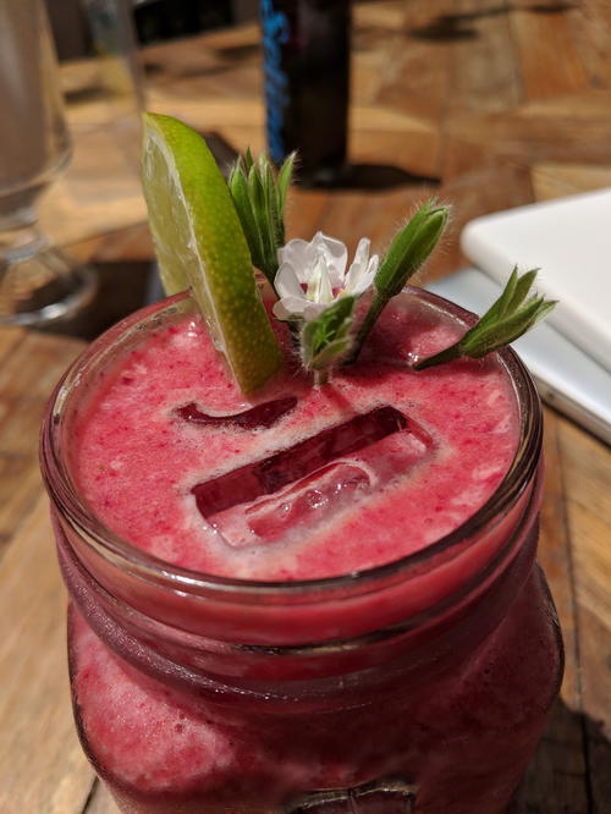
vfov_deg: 65.3
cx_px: 306
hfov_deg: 51.4
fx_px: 635
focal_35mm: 27
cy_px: 407
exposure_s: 1/7812
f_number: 1.8
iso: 56
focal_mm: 4.44
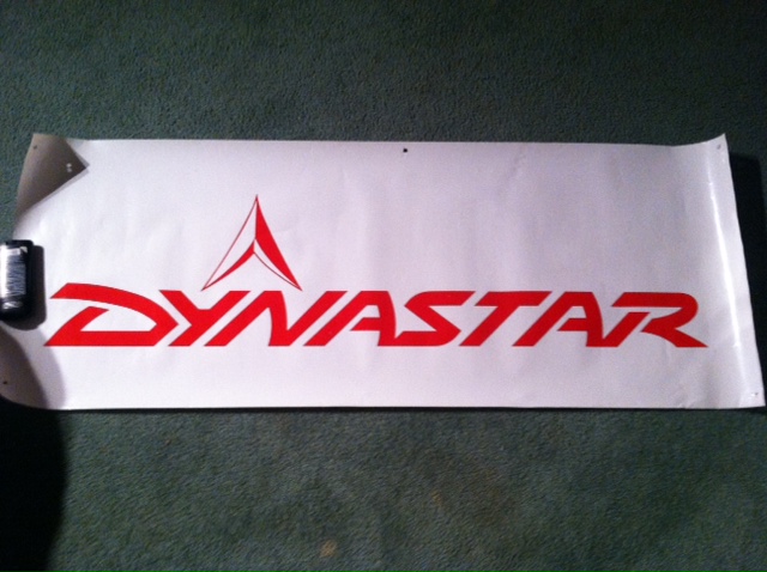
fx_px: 774
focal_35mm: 35
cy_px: 286
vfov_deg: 40.6
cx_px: 384
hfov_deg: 52.7
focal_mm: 3.85
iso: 250
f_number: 2.8
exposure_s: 1/17
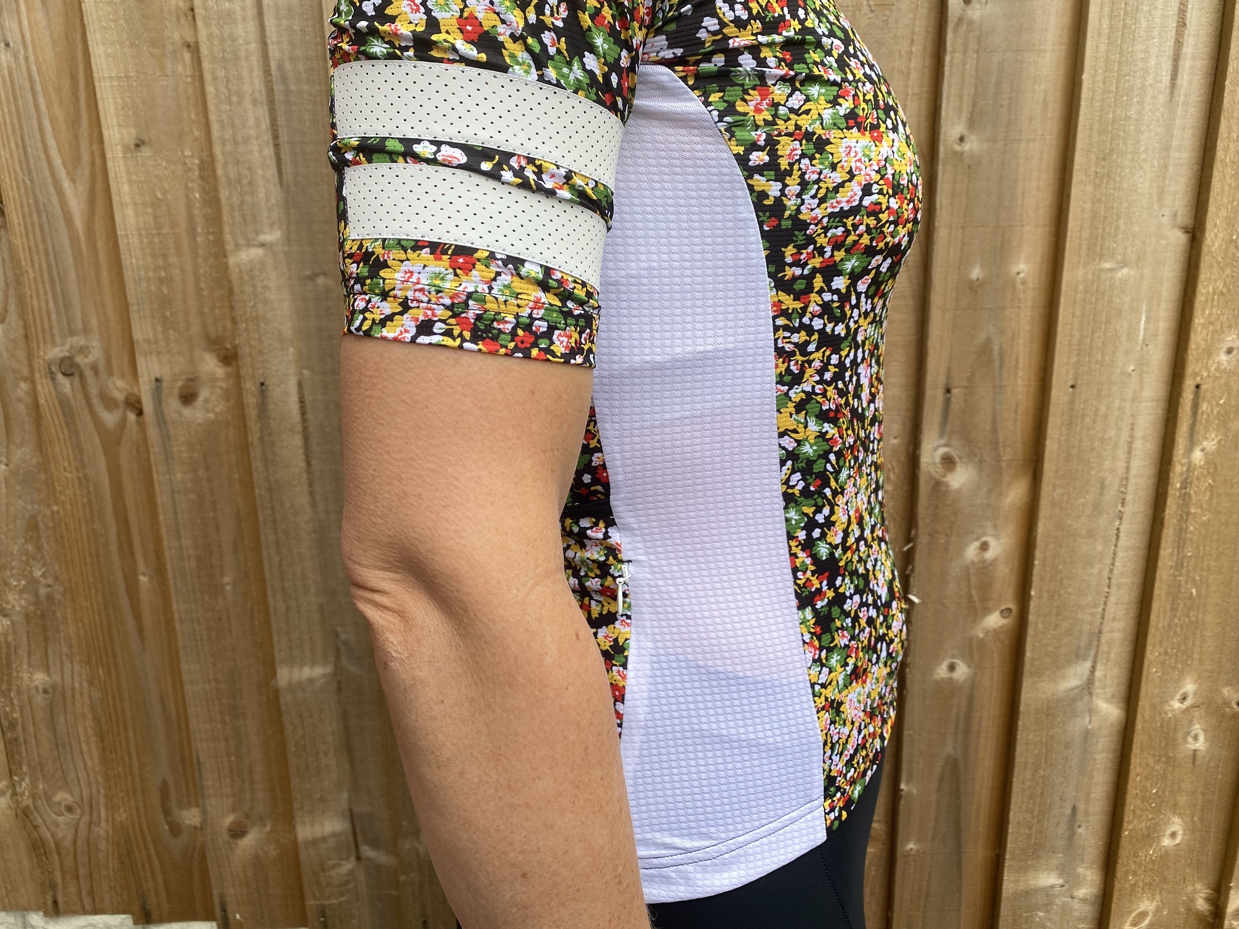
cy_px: 464
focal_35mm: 26
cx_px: 620
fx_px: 931
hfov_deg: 67.3
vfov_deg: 53.1
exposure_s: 1/390
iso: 32
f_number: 1.8
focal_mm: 4.25
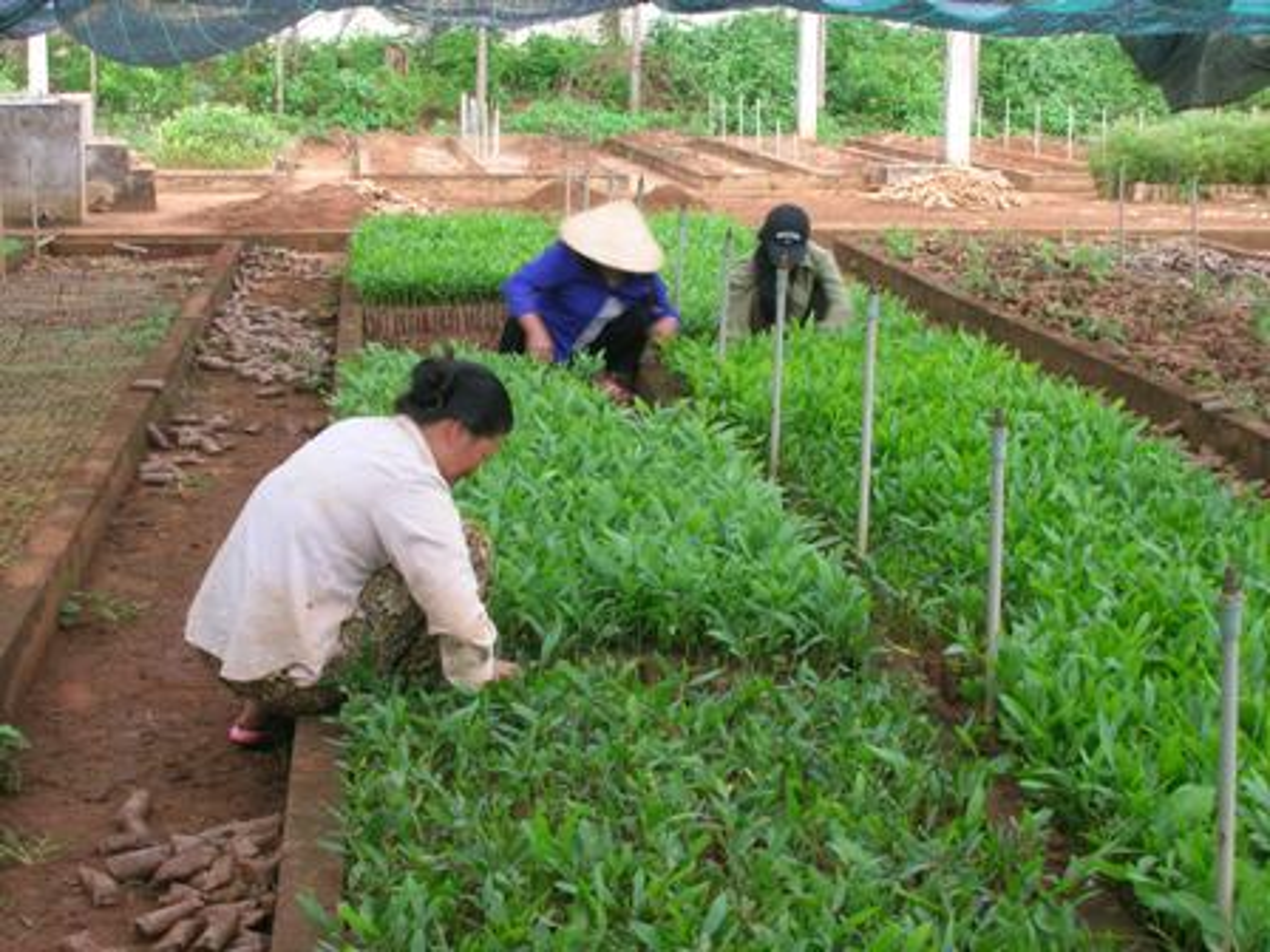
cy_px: 476
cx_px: 635
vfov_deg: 23.3
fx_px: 2311
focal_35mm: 63
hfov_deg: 30.7
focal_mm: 10.4
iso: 50
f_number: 6.1
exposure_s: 1/26.4
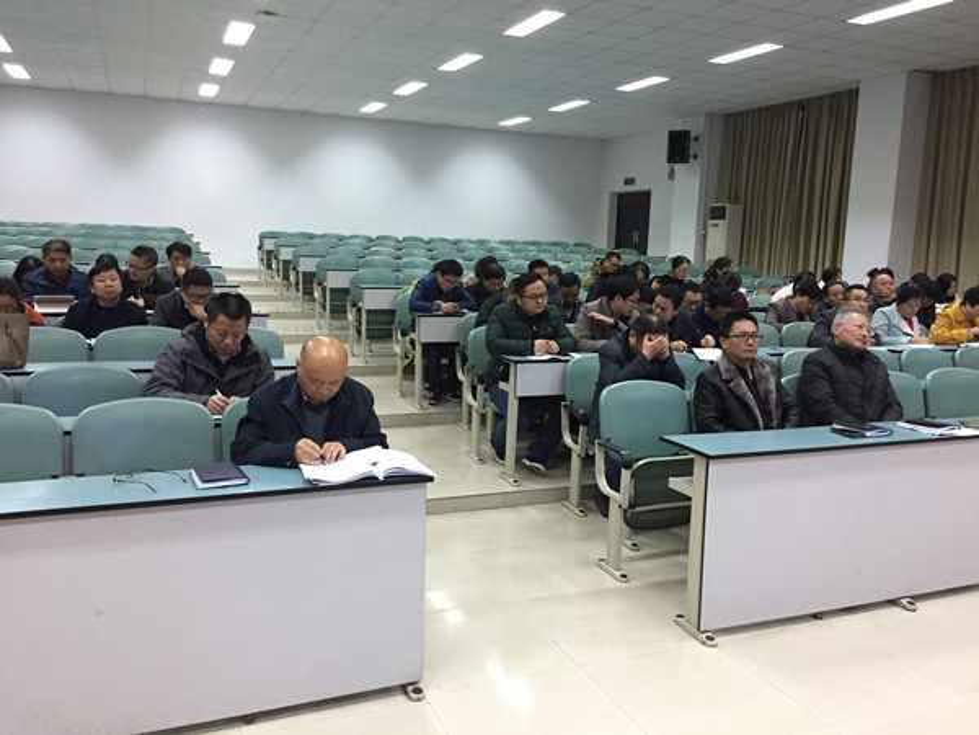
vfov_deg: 48.2
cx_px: 490
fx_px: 820
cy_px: 368
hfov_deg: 61.7
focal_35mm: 29
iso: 200
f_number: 2.2
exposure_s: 1/33
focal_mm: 4.15
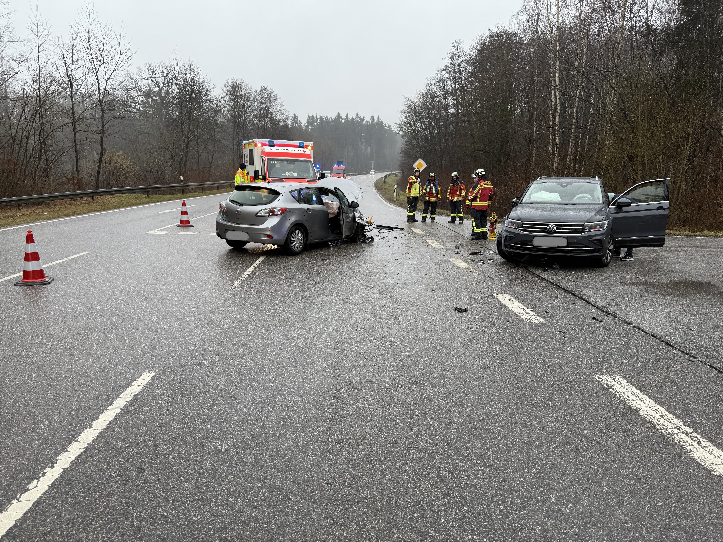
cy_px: 271
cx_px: 362
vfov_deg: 56.8
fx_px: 501
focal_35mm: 24
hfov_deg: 71.6
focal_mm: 6.76
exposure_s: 1/136
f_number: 1.78
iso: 64
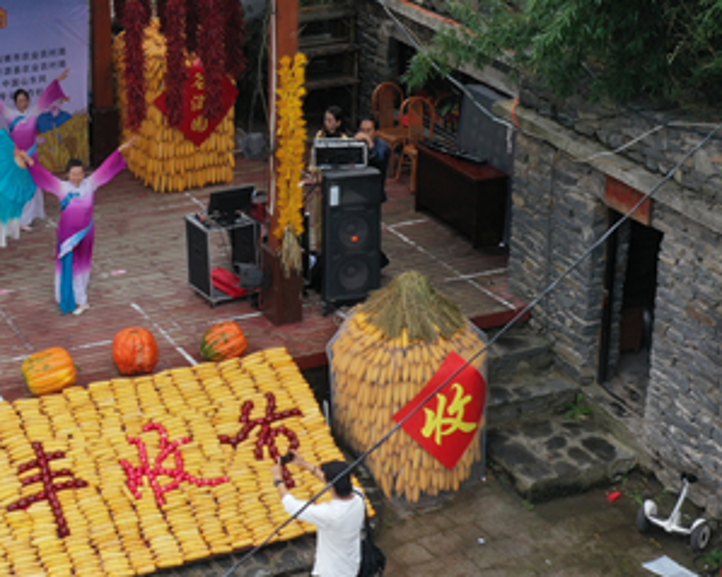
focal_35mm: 79
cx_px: 89
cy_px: 118
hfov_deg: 23.6
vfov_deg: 19.2
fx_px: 1688
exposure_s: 1/80
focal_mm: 10.26
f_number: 9
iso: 100
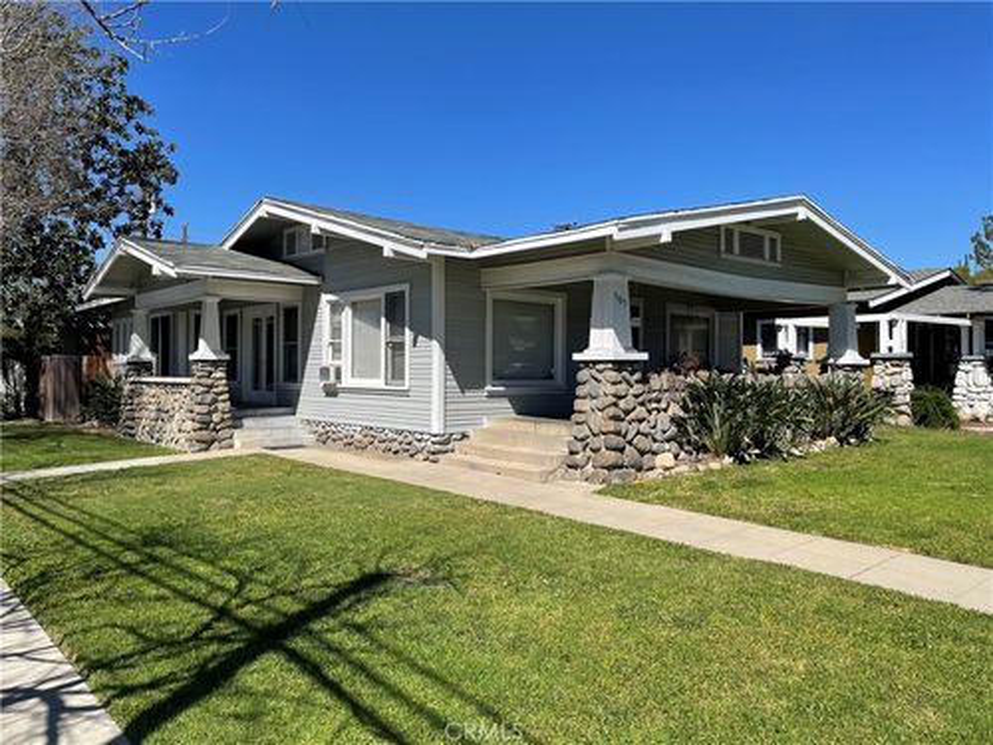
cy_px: 372
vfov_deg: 53.1
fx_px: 746
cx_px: 496
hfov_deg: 67.3
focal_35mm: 26
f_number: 1.6
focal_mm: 4.2
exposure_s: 1/3861
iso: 32
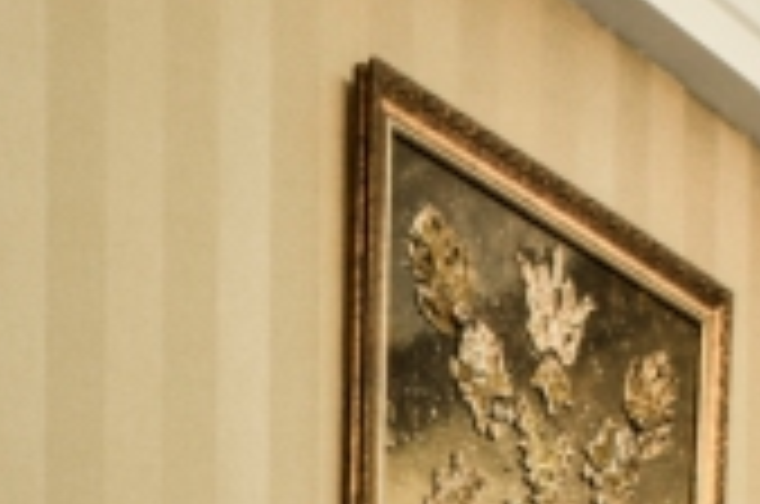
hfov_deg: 19.6
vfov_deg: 11.0
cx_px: -495
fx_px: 1791
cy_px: 1469
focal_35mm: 85
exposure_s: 8
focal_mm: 14
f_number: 22
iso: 64
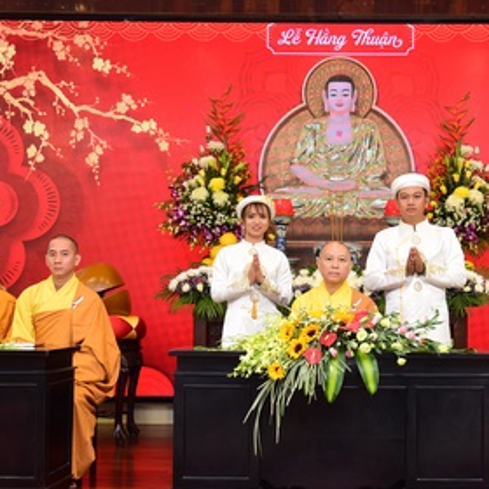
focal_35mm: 75
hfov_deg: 22.9
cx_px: 335
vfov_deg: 23.0
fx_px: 1199
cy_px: 285
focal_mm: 38
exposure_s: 1/50
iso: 800
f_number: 4
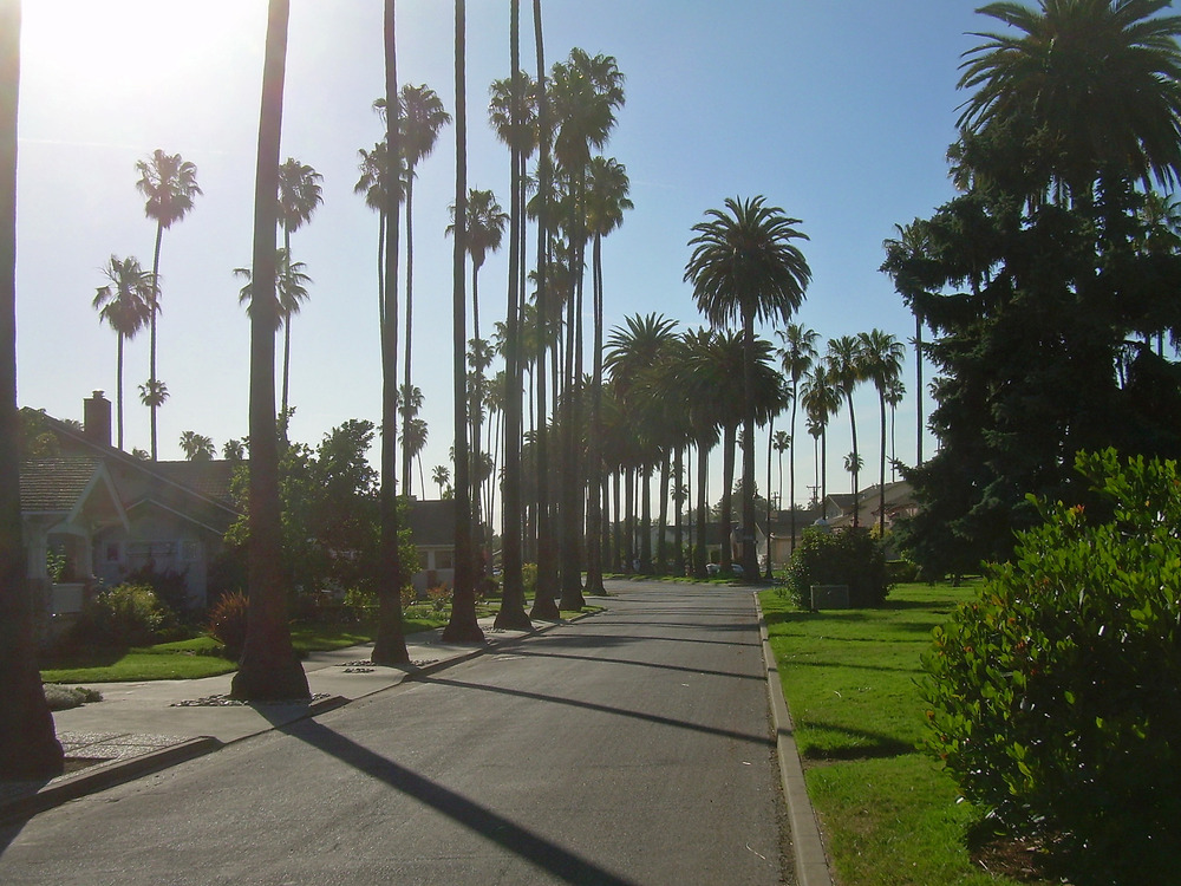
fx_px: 1296
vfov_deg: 37.7
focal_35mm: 38
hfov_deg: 49.0
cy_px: 443
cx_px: 590
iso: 50
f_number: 4.6
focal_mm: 6.3
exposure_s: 1/707
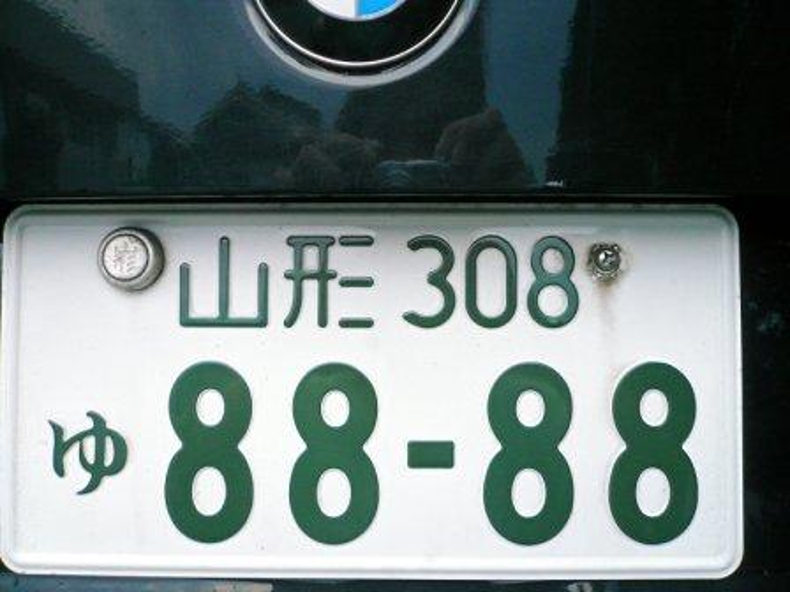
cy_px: 296
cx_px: 395
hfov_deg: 63.4
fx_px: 639
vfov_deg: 49.7
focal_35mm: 28
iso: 100
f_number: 2.8
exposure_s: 1/20
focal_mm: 4.6
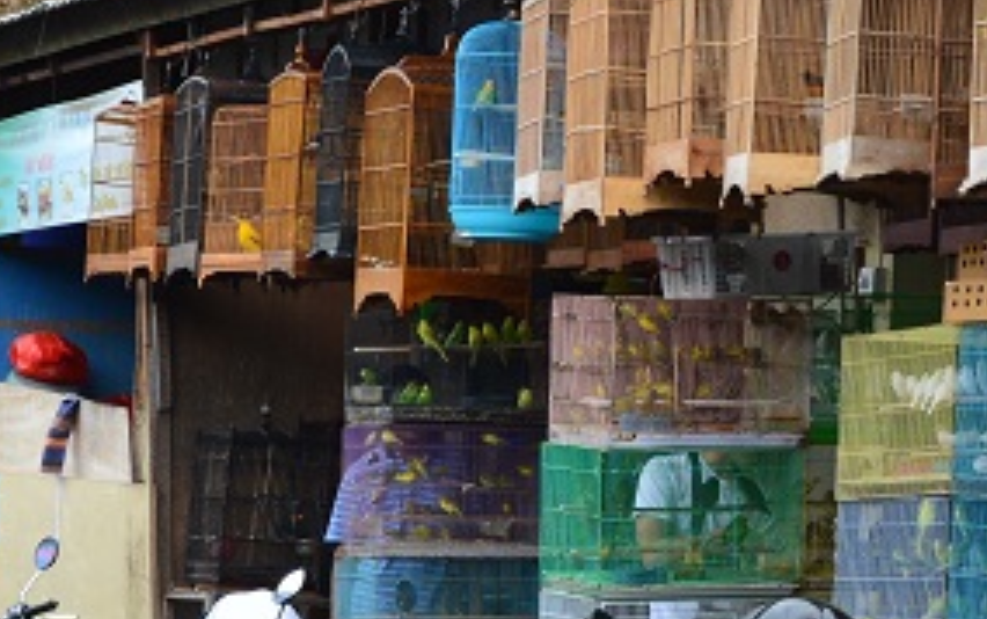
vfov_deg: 8.4
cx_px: 636
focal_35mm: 156
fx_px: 4194
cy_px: 393
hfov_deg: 13.4
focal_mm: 29
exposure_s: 1/60
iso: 250
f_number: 10
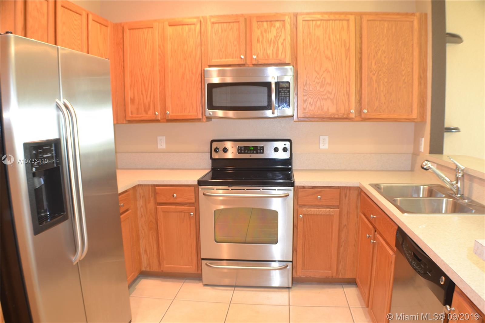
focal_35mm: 33
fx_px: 444
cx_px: 242
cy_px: 162
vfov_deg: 40.0
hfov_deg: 57.2
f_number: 5
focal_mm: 22
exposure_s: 1
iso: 100
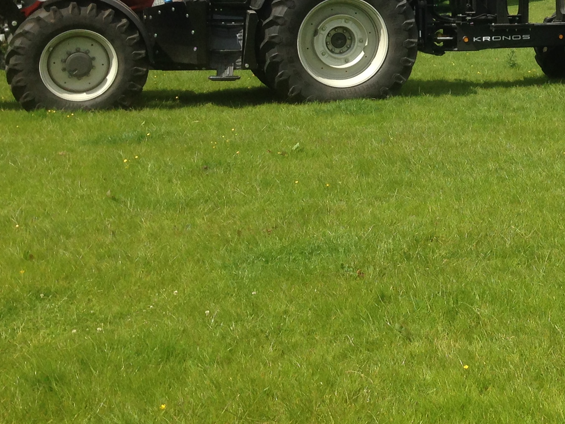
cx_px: 553
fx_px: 1290
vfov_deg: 18.2
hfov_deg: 23.7
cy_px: 2
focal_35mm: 79
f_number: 2.4
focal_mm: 4.12
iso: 50
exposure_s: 1/1595
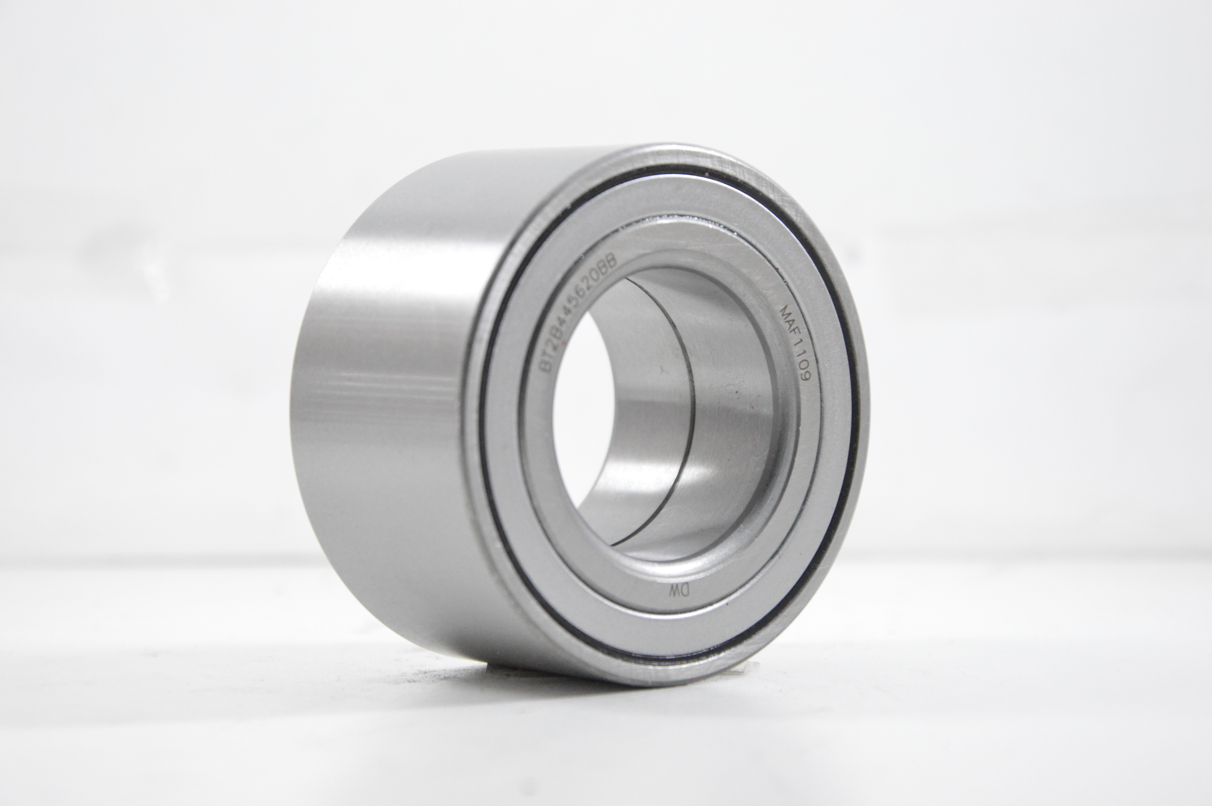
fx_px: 3784
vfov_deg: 12.2
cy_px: 403
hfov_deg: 18.2
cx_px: 606
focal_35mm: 112
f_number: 7.1
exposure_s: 1/100
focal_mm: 75
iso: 3200
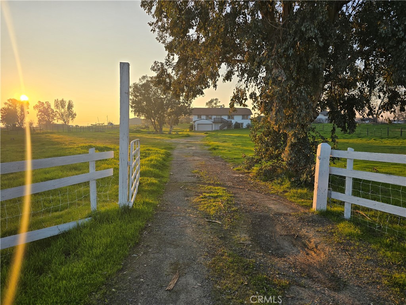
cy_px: 152
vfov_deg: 58.9
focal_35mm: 23
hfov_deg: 73.9
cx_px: 203
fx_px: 270
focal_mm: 6.3
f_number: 1.7
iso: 12
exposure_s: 1/621
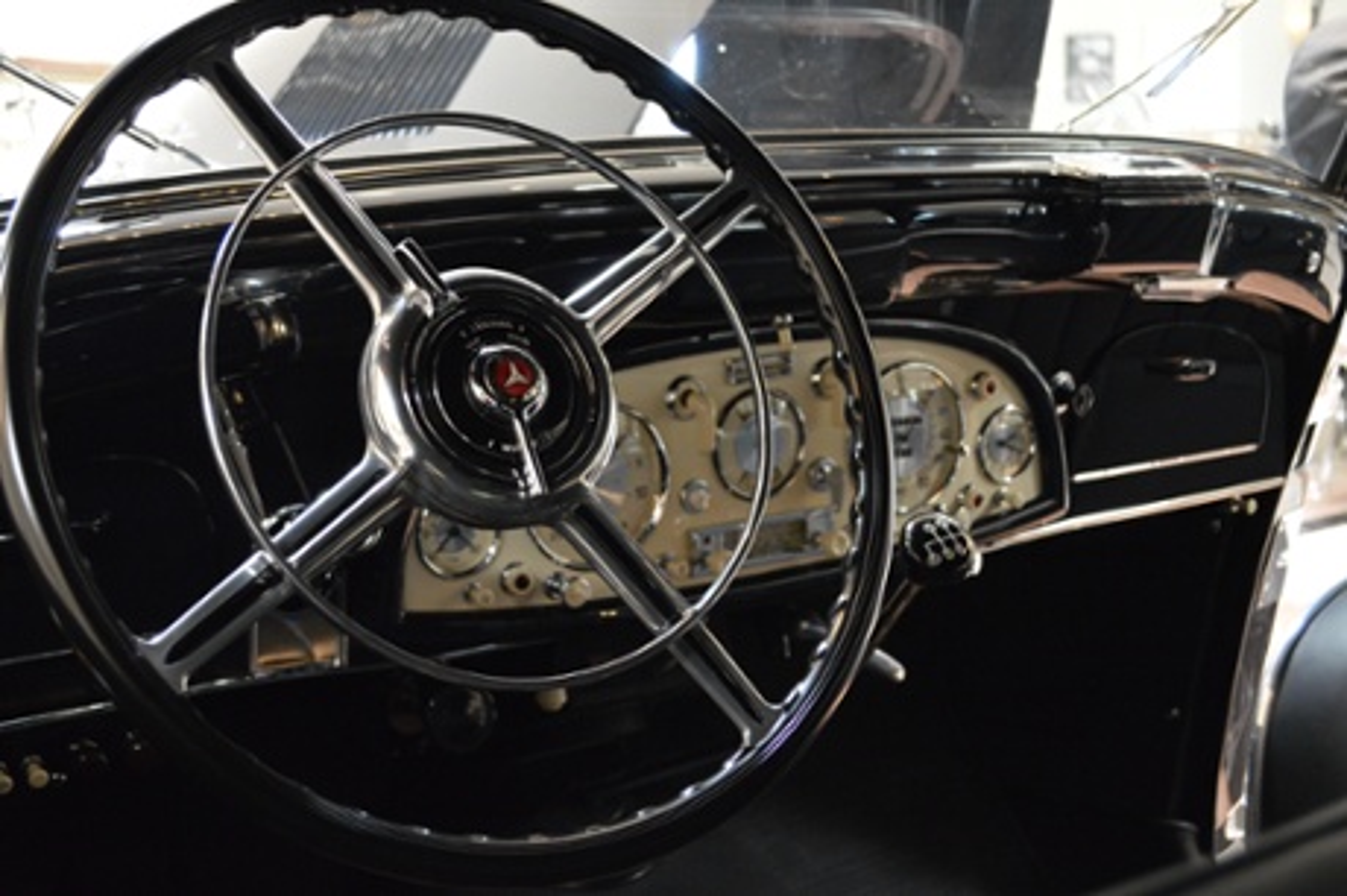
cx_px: 674
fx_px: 1907
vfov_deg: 26.4
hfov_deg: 38.9
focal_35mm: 51
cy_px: 448
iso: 3200
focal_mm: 34
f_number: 5
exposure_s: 1/50
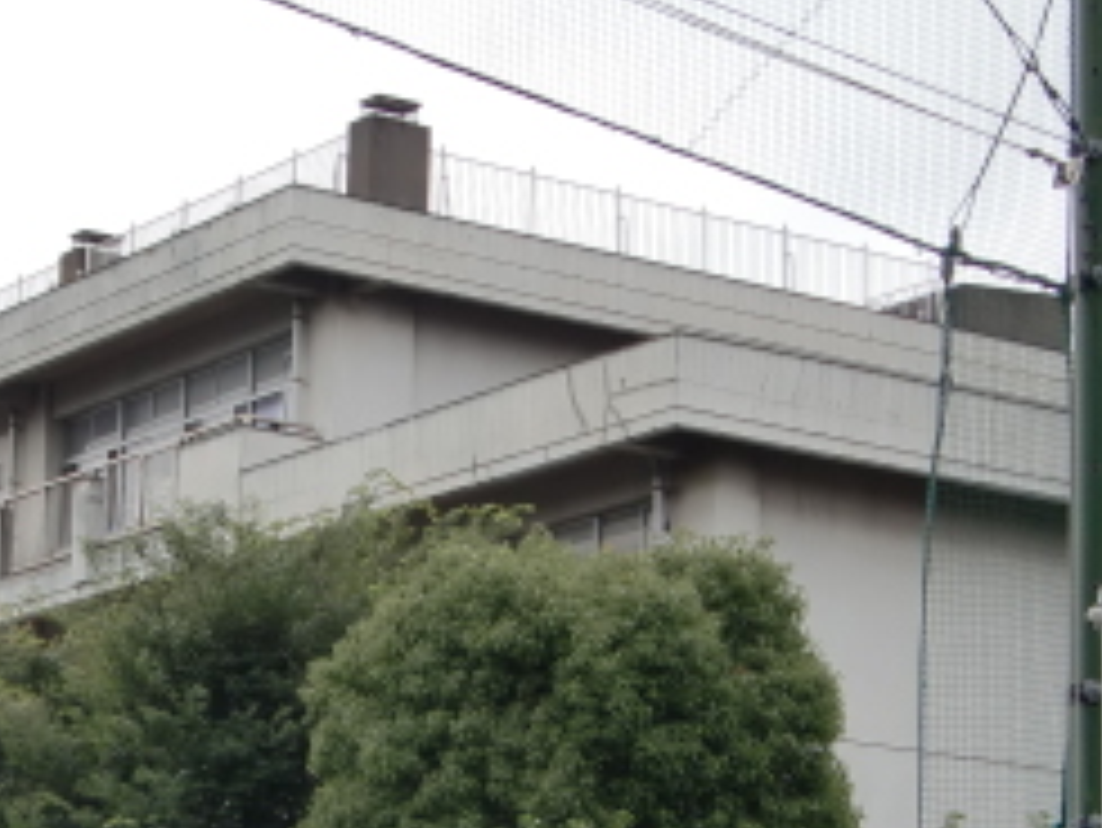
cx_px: 171
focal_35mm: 120
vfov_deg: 12.3
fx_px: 3822
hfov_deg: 16.3
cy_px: 752
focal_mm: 8.2
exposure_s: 1/640
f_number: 3.3
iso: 64
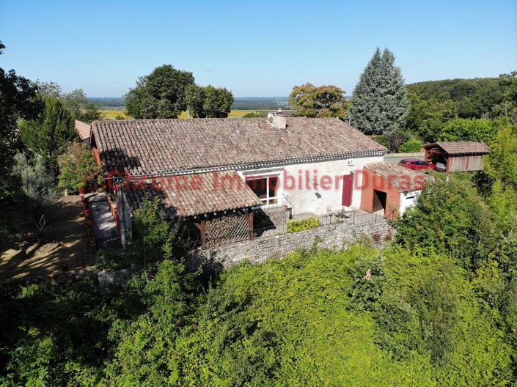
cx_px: 258
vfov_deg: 56.8
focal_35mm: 24
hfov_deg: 71.6
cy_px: 194
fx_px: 358
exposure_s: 1/852
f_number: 2.8
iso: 100
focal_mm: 4.5
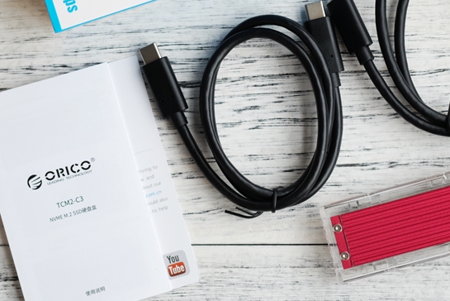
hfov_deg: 12.1
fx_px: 2114
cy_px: 92
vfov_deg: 8.1
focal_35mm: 169
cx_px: 313
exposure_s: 1/180
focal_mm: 60
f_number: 4
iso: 500
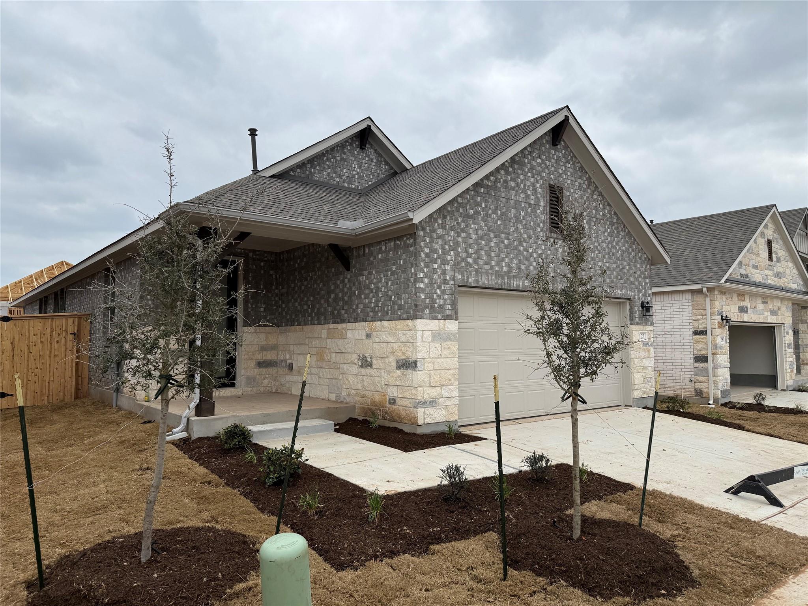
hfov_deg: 71.6
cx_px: 404
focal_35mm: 24
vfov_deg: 56.8
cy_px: 303
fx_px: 560
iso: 80
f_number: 1.78
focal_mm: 6.76
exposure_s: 1/3279
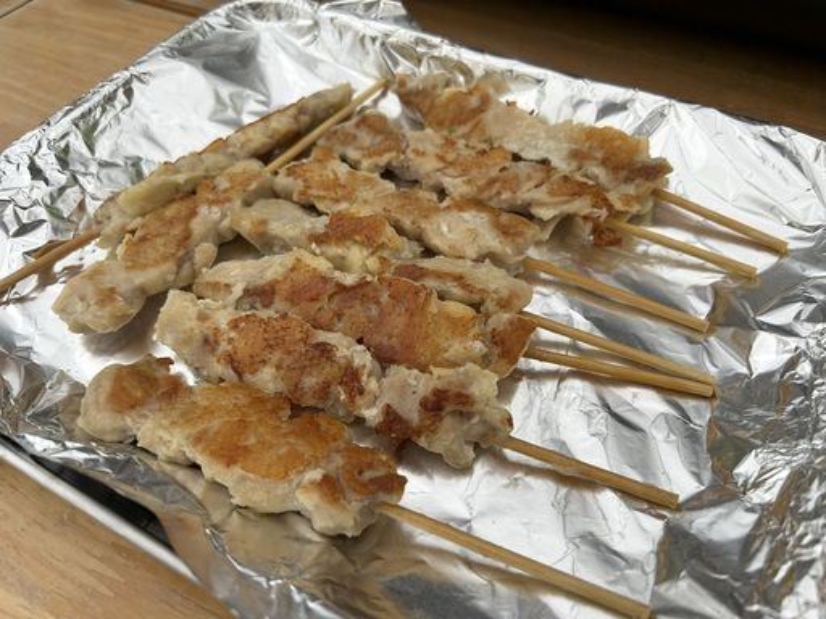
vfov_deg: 53.1
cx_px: 413
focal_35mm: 26
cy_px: 310
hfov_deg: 67.3
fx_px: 620
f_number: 1.5
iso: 50
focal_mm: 5.7
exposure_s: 1/572
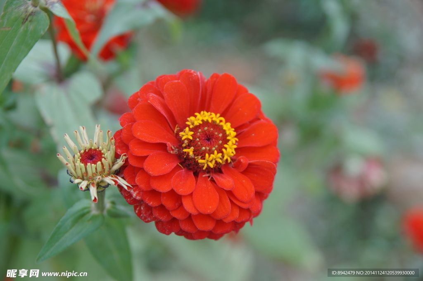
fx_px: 880
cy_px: 140
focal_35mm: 75
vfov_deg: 18.1
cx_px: 212
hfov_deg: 27.0
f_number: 2.8
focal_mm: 50
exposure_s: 1/125
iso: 100
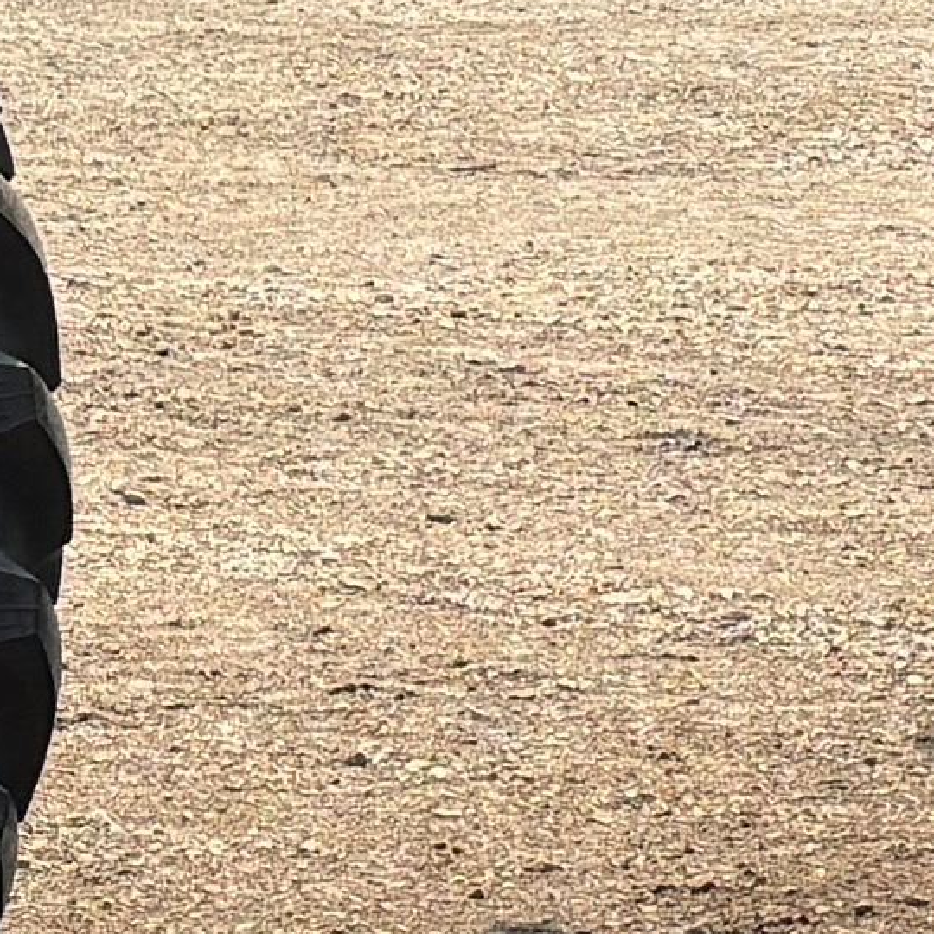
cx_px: 918
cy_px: -182
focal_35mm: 243
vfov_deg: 7.2
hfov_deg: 7.2
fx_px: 7418
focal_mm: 5.96
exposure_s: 1/2242
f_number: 1.6
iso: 50
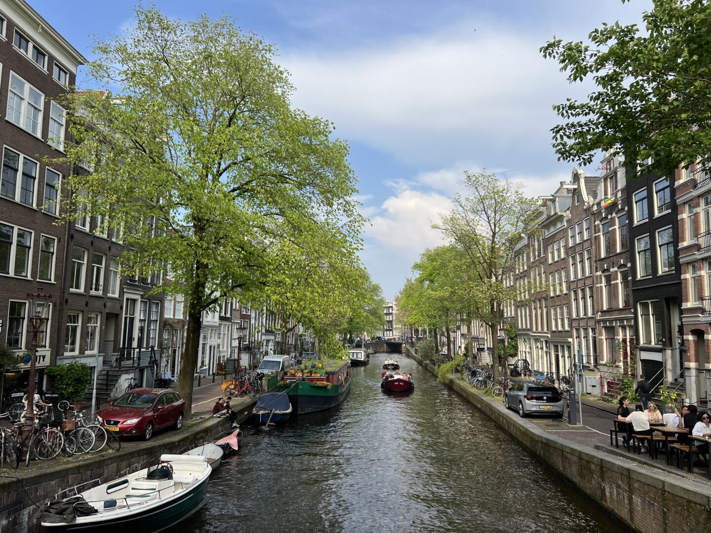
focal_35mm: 26
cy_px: 266
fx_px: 534
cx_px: 356
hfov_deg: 67.3
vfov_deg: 53.1
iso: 50
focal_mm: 5.7
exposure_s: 1/3831
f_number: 1.5
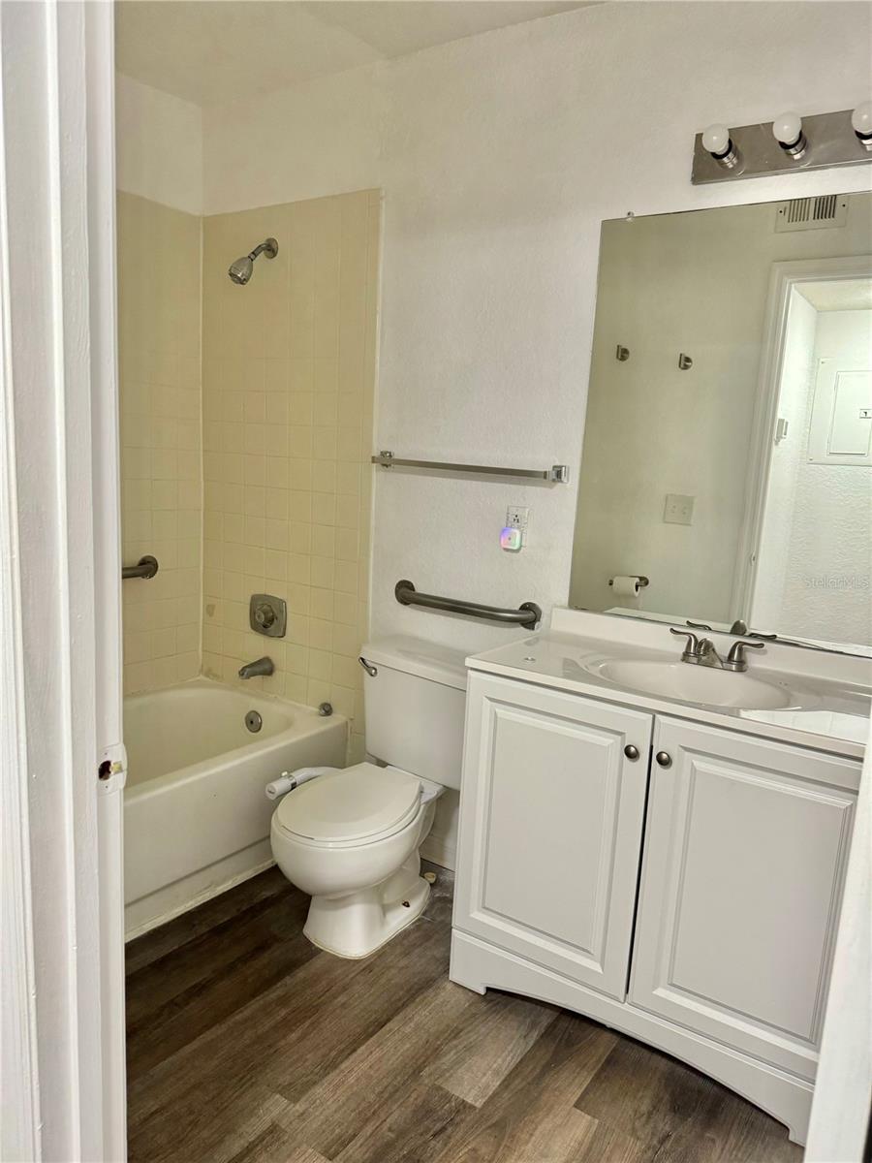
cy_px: 582
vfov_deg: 71.6
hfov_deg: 56.8
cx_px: 436
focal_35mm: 24
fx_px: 806
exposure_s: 1/60
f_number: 1.78
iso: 250
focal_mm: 6.76
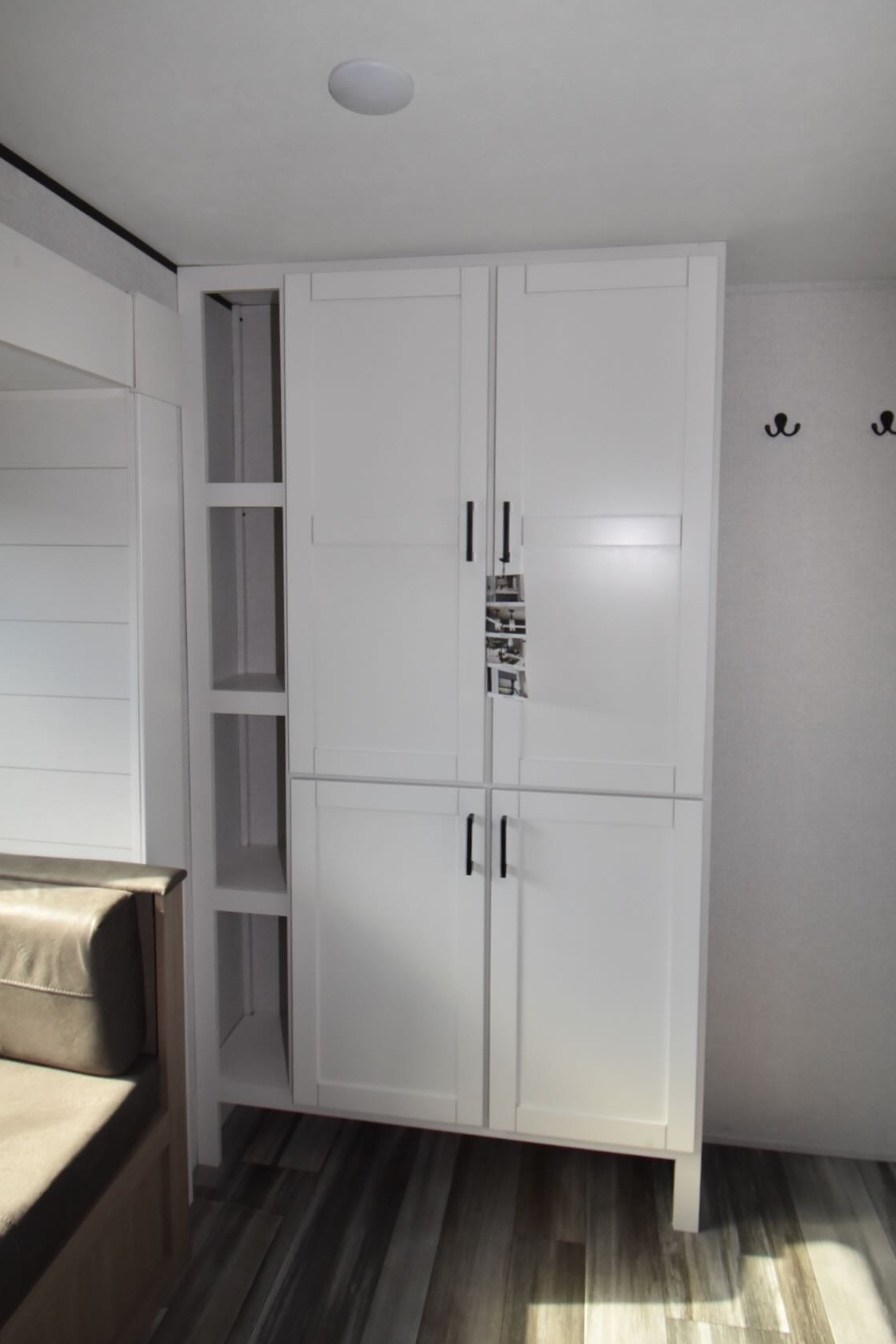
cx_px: 456
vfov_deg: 96.6
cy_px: 715
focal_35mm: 16
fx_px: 597
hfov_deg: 73.7
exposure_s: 1/125
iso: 800
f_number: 5.6
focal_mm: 10
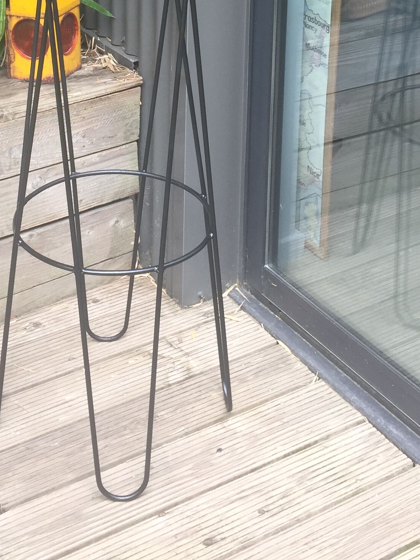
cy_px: -58
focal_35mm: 64
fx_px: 1036
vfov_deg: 27.6
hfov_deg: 22.8
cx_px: 137
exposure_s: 1/50
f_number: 2.2
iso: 32
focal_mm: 4.15
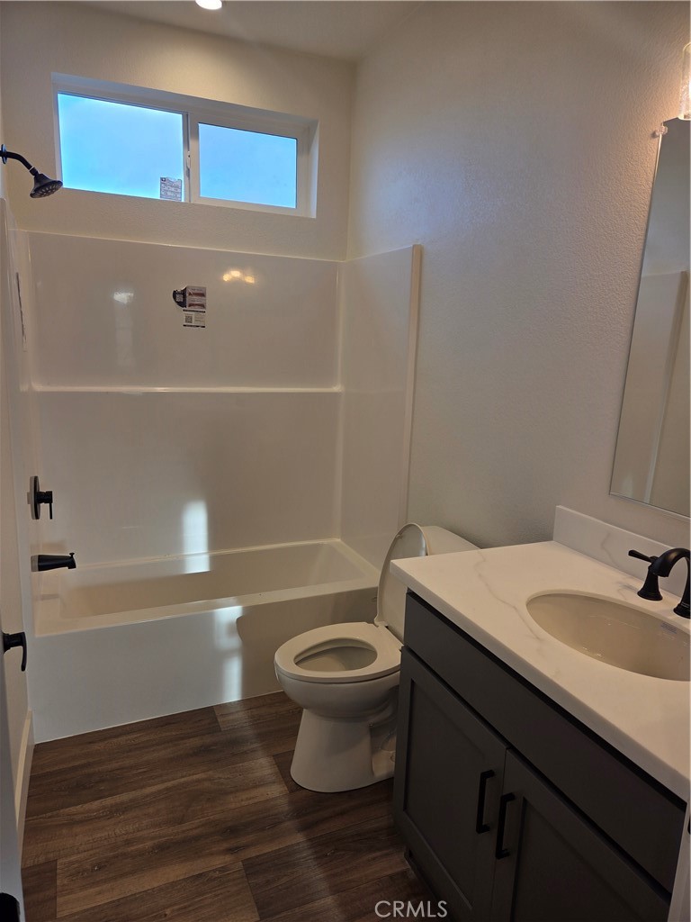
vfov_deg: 73.9
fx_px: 612
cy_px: 461
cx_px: 346
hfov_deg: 58.9
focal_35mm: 23
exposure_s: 1/120
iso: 32
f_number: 1.8
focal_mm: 5.4
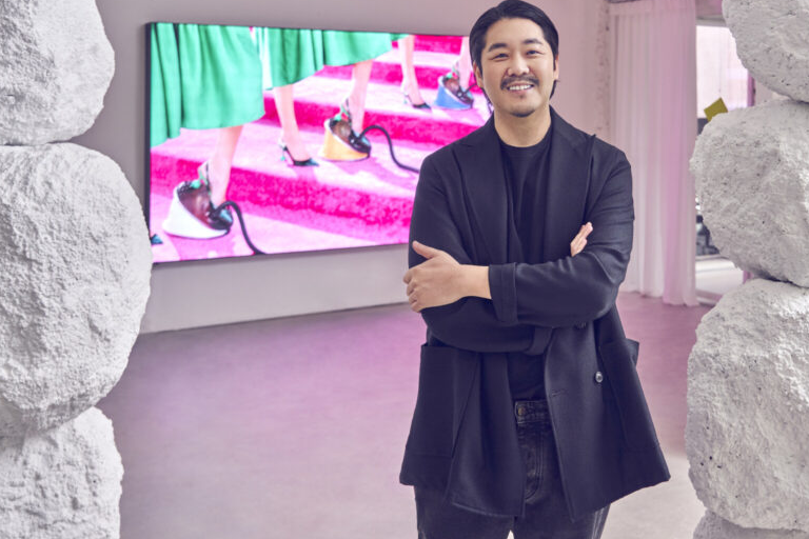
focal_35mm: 44
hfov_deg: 43.9
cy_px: 259
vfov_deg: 30.5
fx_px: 989
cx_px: 535
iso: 400
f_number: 4
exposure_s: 1/125
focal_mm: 33
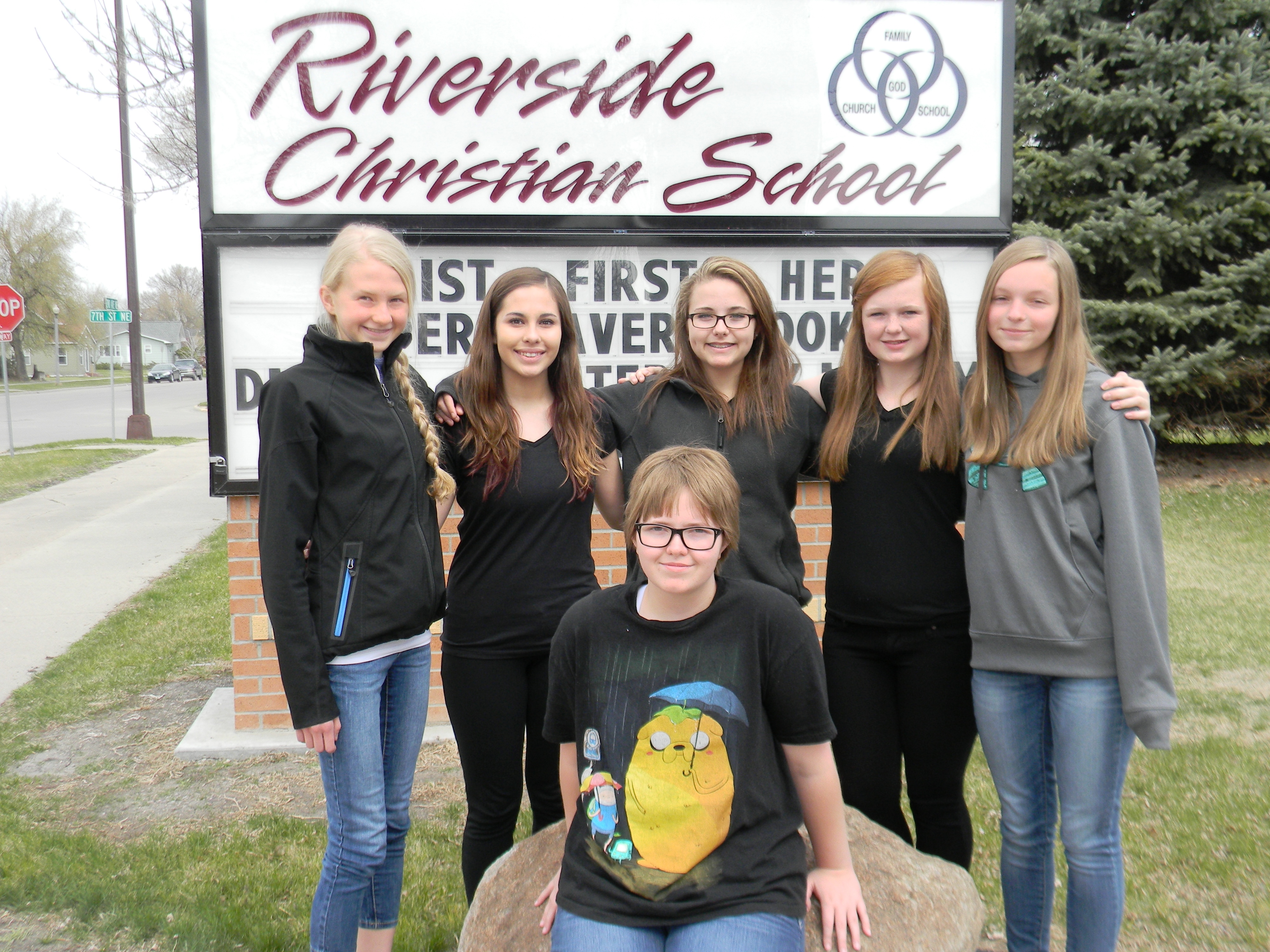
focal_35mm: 36
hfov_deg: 51.4
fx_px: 1321
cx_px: 635
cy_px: 476
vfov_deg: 39.7
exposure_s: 1/432
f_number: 3.7
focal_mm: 6.4
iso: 112
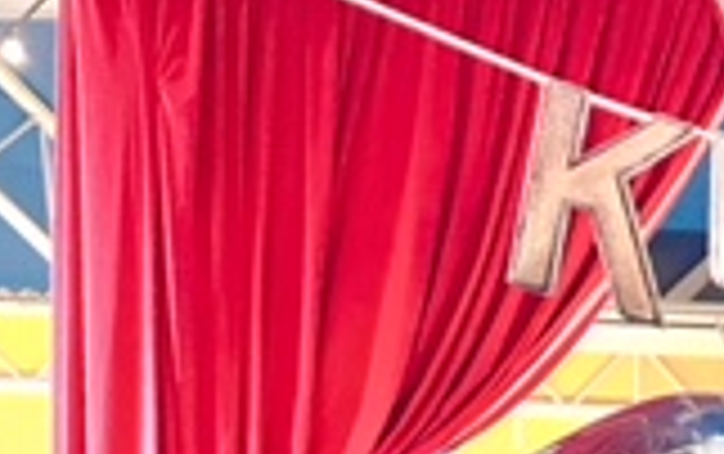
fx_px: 2331
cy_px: 1002
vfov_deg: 10.0
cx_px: 733
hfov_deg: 17.2
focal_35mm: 118
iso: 100
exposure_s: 1/8
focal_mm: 3.99
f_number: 1.8
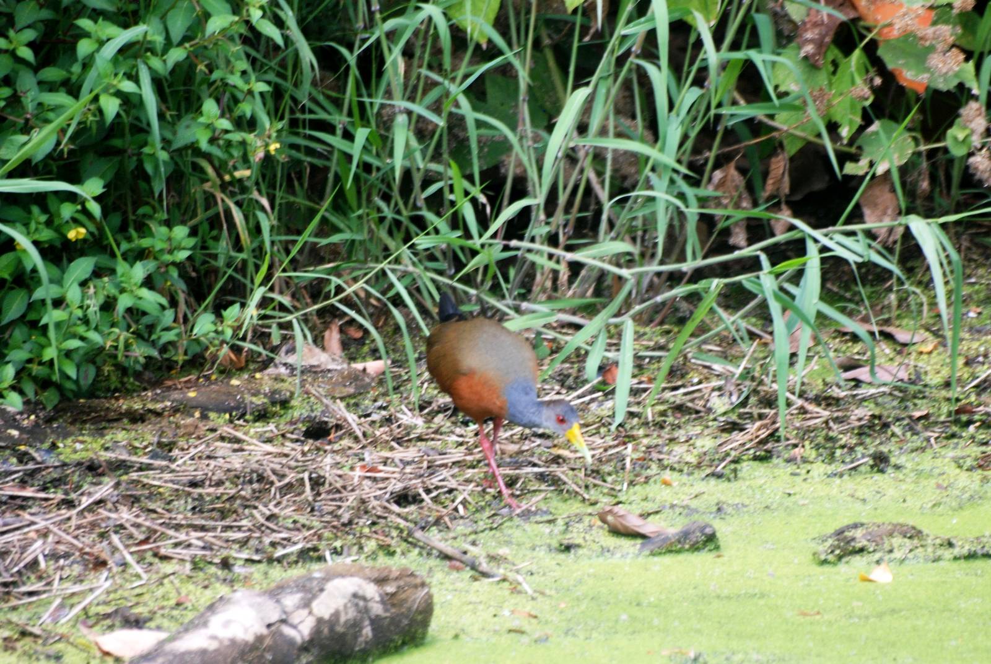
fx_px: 12402
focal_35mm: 450
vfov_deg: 3.1
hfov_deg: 4.6
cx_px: 496
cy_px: 332
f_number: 5.6
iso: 400
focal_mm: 300
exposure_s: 1/80
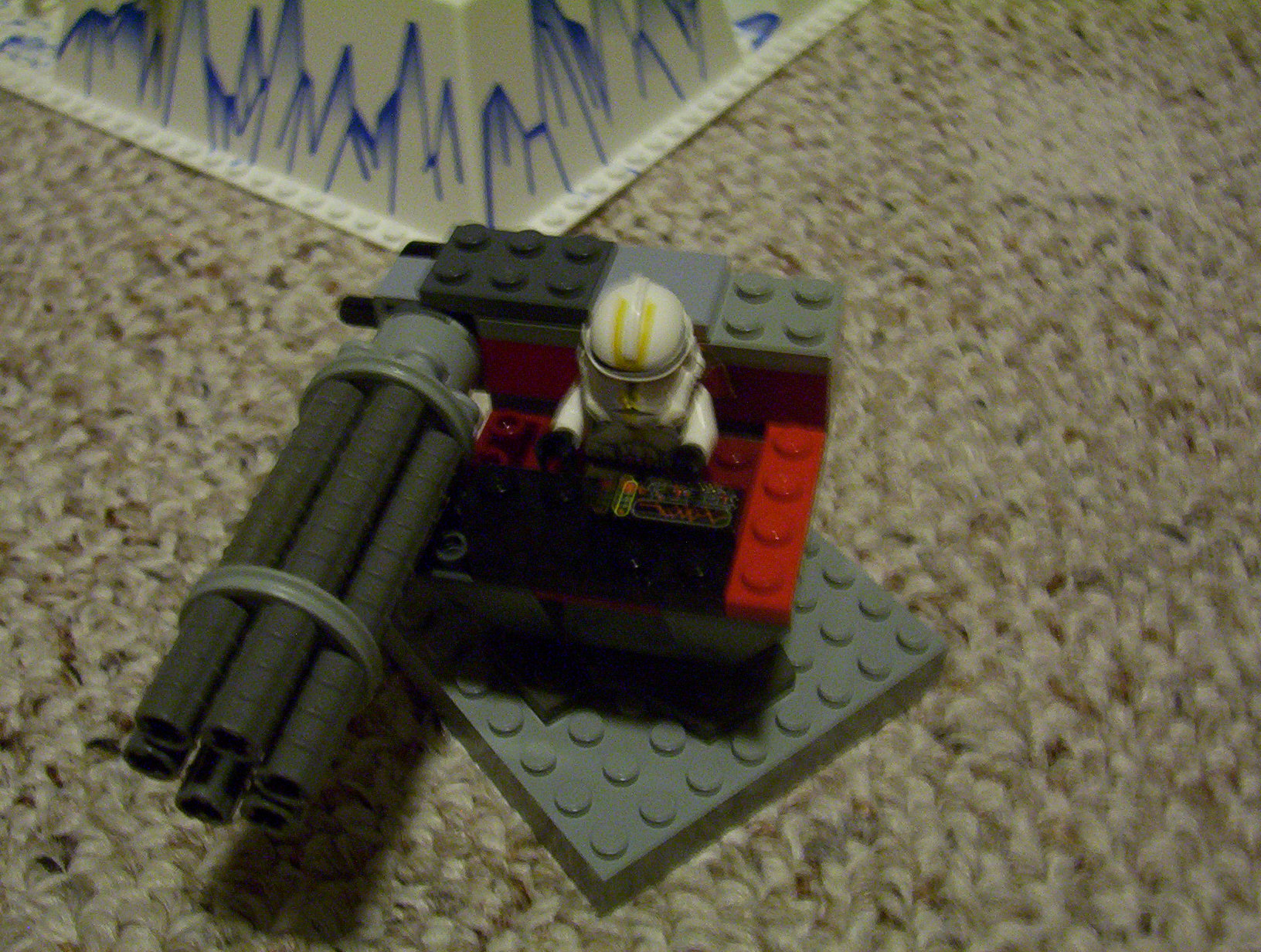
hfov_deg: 43.8
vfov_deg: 33.7
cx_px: 630
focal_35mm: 43
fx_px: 1570
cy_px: 476
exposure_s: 1/8
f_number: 2.73
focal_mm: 5.77
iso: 200
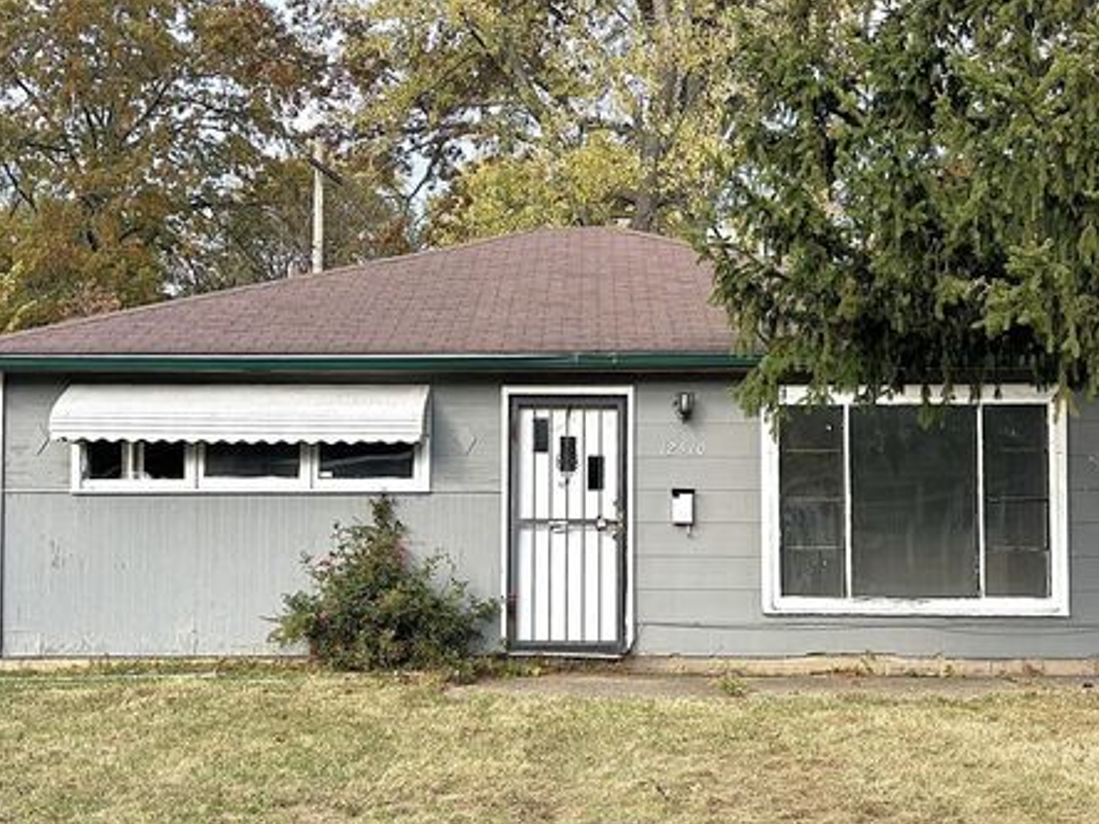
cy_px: 443
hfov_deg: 42.9
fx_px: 1397
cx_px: 573
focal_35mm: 44
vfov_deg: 32.8
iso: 50
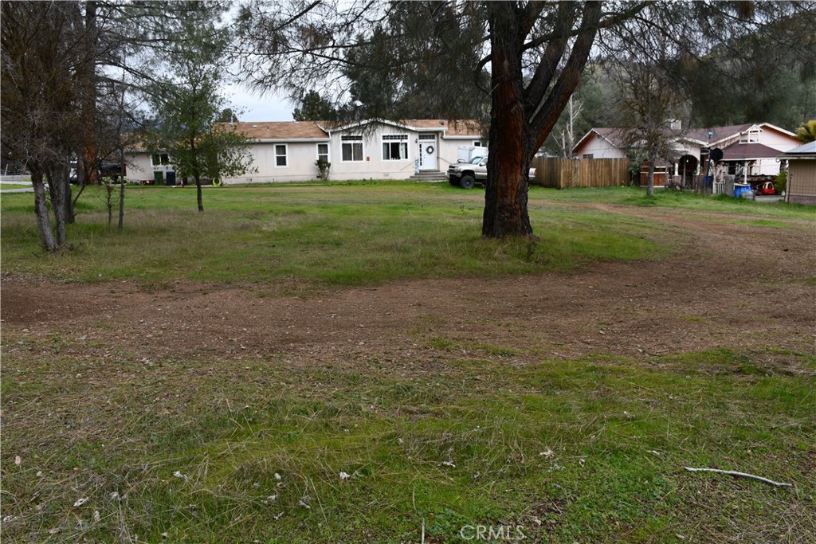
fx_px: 680
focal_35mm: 30
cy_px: 272
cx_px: 408
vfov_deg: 43.6
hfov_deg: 61.9
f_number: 8
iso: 180
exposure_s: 1/250
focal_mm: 20
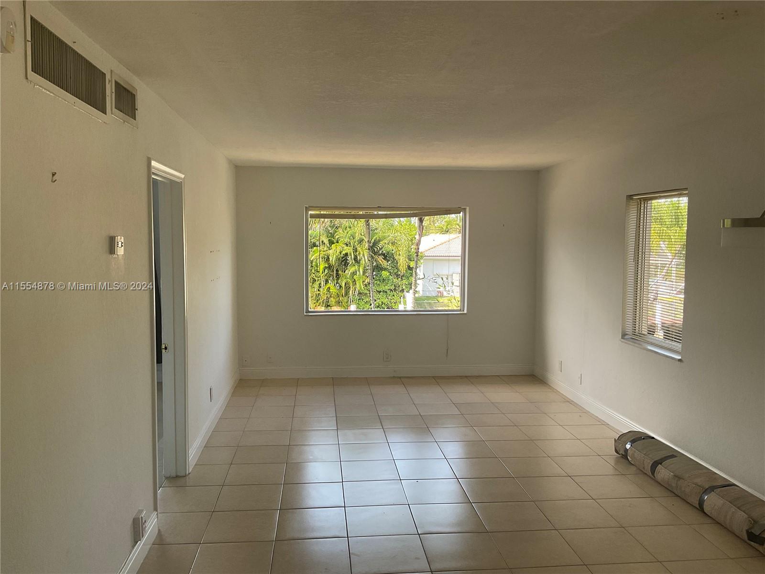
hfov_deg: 61.7
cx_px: 382
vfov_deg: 48.2
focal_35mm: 29
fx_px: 641
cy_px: 287
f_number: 1.8
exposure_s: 1/122
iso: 40
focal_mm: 3
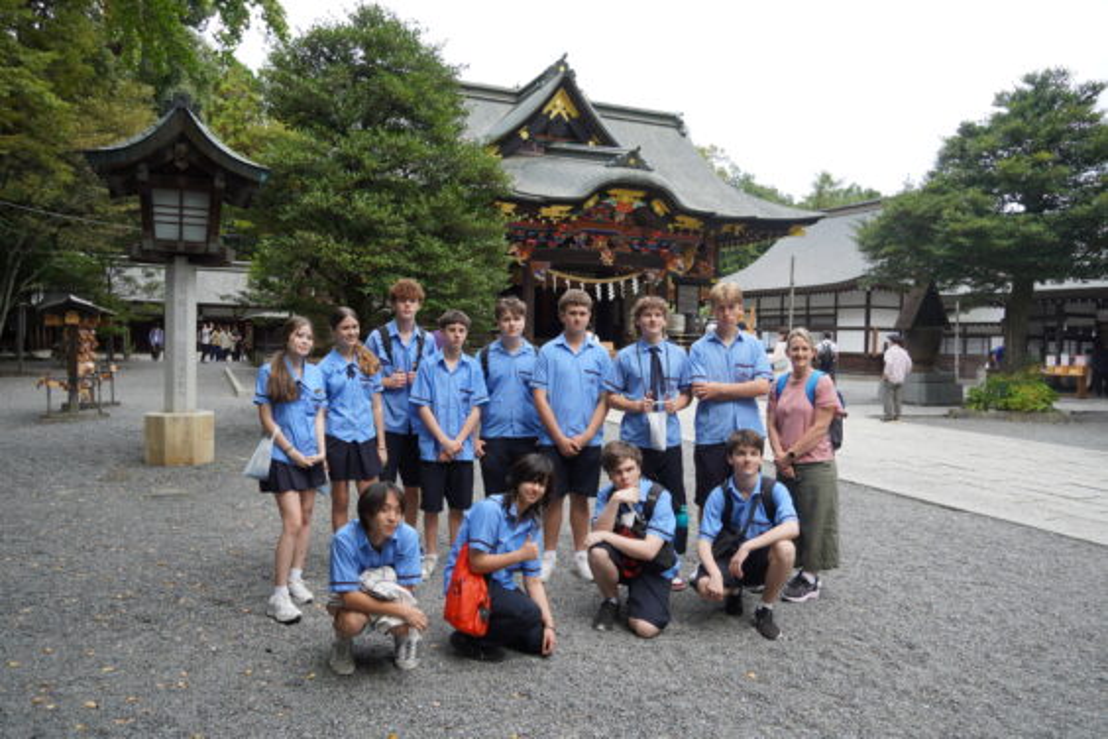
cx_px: 554
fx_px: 831
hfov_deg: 67.4
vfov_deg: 47.9
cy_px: 370
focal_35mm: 27
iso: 100
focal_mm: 18
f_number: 4
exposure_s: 1/200
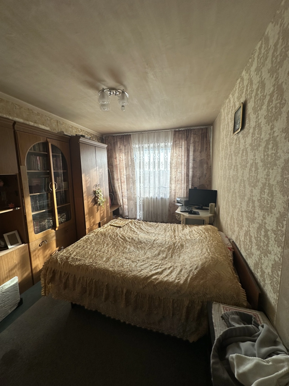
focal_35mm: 14
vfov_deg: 102.1
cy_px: 193
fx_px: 156
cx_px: 144
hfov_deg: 85.7
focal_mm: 2.22
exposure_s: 1/183
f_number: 2.2
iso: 40
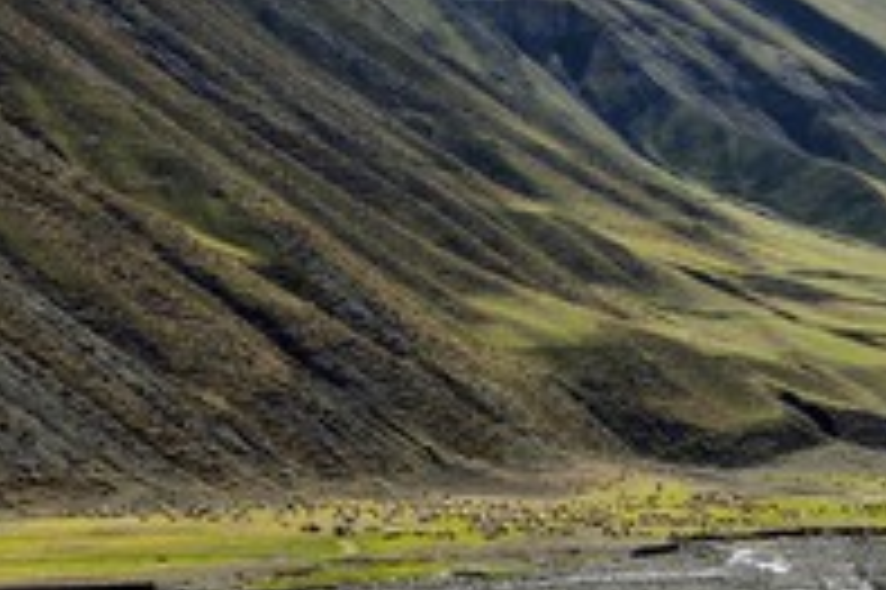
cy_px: 194
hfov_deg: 18.4
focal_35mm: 111
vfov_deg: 12.3
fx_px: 2729
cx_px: 432
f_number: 11
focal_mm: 52
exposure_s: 1/640
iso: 400
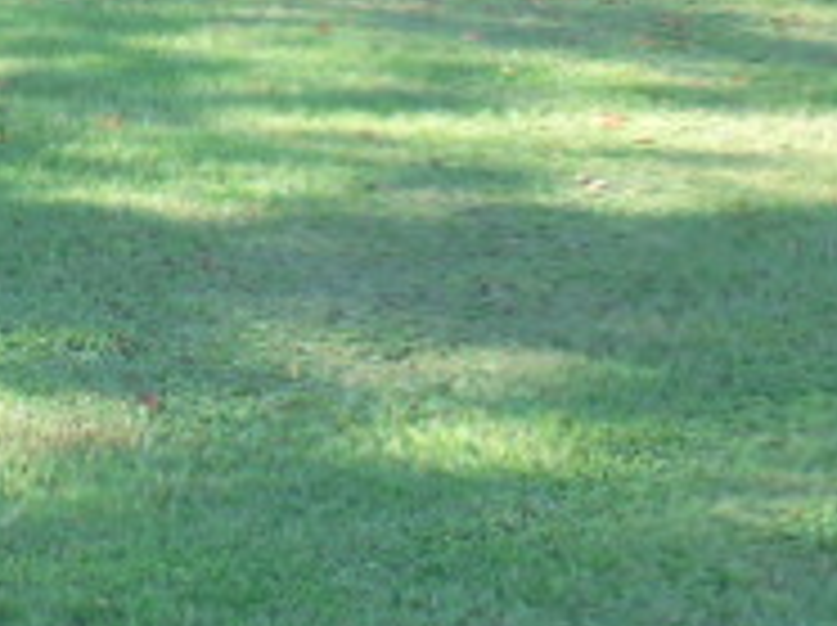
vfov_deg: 11.0
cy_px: -248
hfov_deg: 15.0
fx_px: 3163
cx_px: 158
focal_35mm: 131
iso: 100
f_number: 4.2
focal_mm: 6.9
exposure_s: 1/80
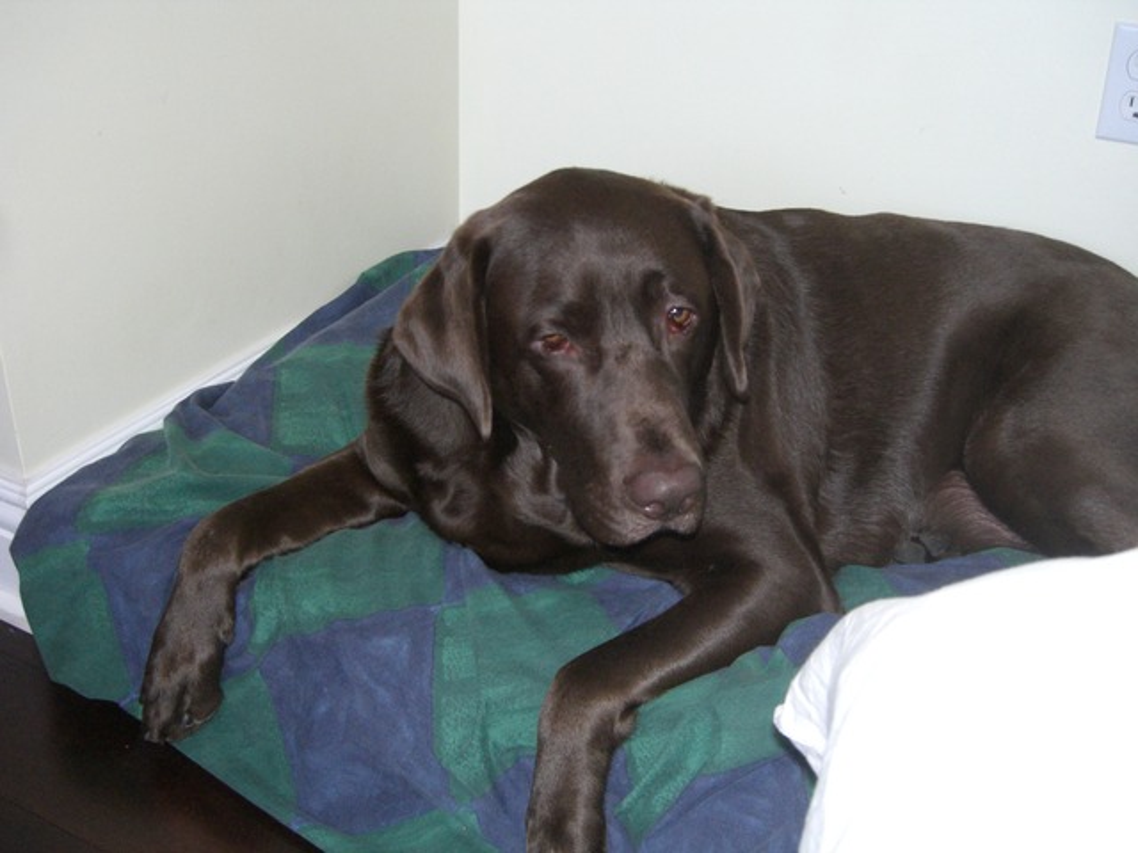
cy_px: 426
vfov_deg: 37.7
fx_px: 1249
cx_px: 569
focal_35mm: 38
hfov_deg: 49.0
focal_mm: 7.9
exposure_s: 1/60
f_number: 2.8
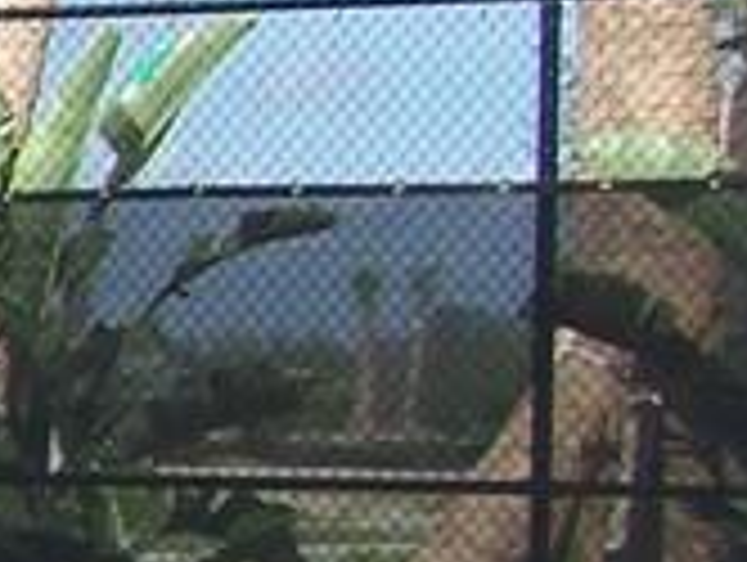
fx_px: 5057
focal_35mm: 234
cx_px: -1395
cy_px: 441
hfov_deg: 7.5
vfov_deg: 6.4
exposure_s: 1/640
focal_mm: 6.3
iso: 80
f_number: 4
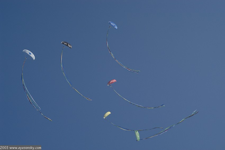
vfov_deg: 18.1
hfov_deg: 27.0
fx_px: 468
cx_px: 112
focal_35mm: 75
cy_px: 75
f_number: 9
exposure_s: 1/320
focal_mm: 50
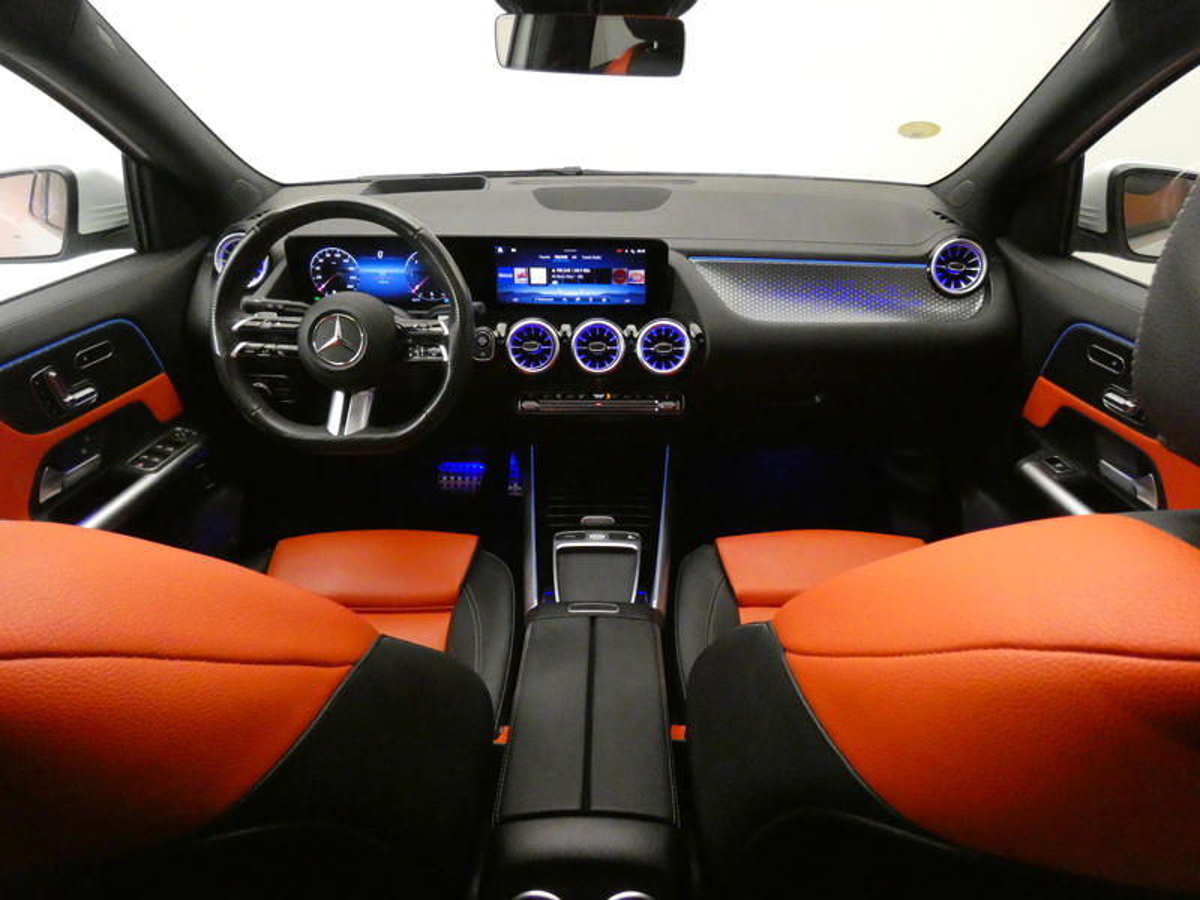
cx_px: 600
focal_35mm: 20
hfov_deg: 81.7
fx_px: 693
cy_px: 450
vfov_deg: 66.0
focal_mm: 3.6
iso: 1600
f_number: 2.8
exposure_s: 1/30
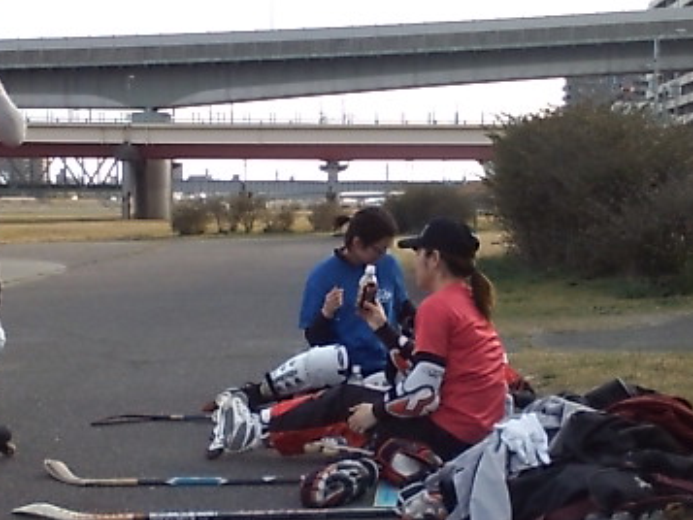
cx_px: 314
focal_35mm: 52
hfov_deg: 36.8
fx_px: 1041
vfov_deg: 28.0
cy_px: 322
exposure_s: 1/323
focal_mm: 3.73
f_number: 3.5
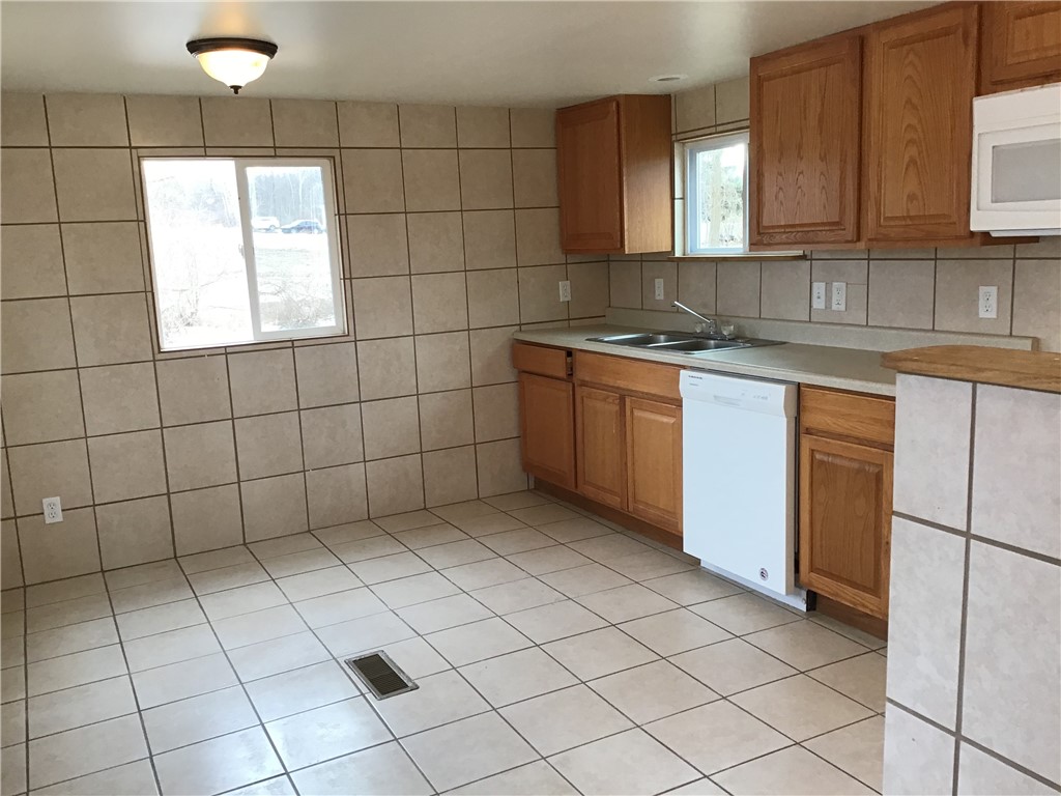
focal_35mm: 31
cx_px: 530
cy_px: 398
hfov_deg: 58.4
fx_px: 950
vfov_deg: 45.4
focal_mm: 3.3
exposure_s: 1/40
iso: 32
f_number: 2.4
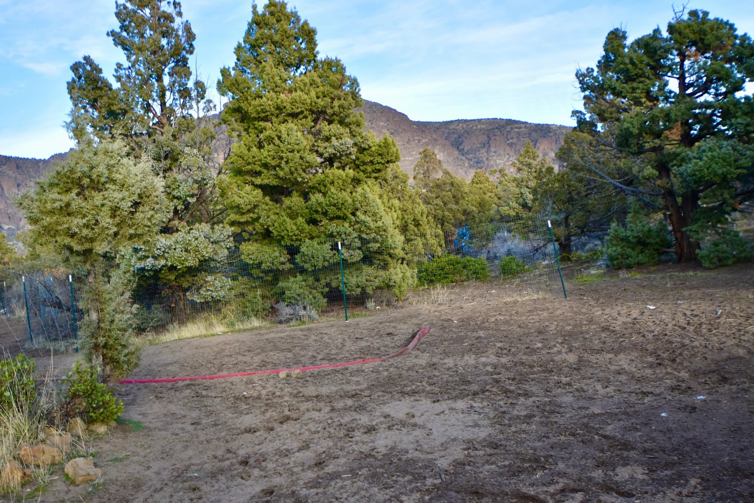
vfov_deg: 36.9
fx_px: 754
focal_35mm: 36
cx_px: 377
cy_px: 252
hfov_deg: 53.1
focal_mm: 24
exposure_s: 1/250
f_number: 5.6
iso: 360
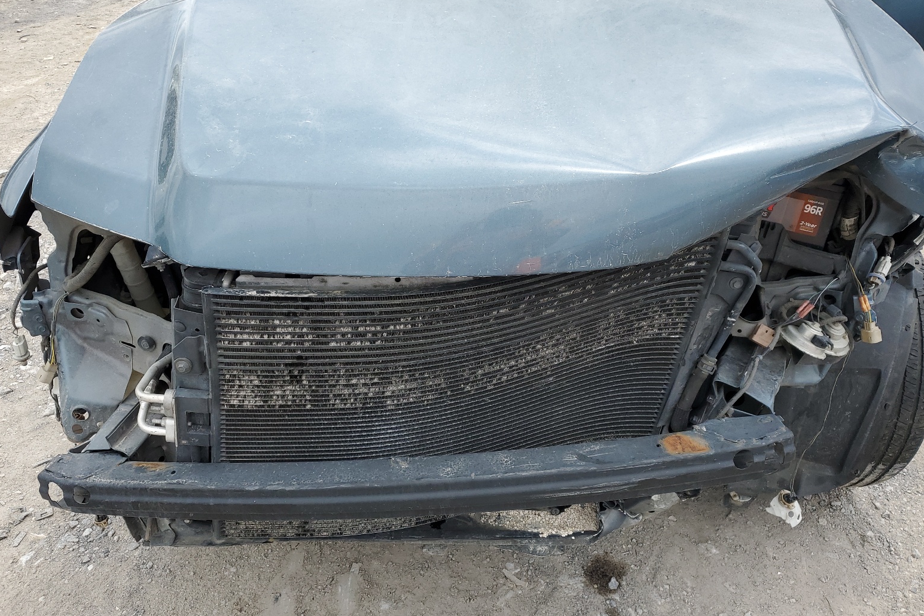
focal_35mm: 28
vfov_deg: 46.4
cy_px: 299
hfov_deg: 65.5
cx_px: 476
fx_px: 719
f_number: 1.5
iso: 50
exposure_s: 1/1250
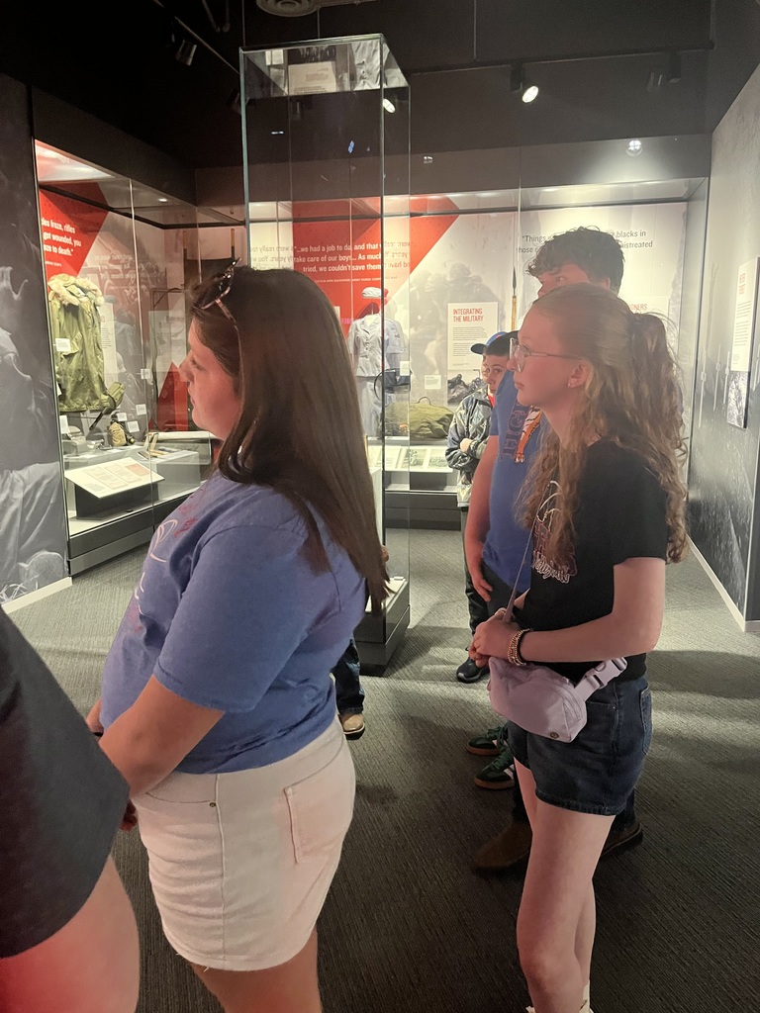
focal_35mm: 26
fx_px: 761
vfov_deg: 67.3
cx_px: 380
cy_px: 506
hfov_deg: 53.1
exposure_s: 1/30
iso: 640
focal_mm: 5.1
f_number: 1.6
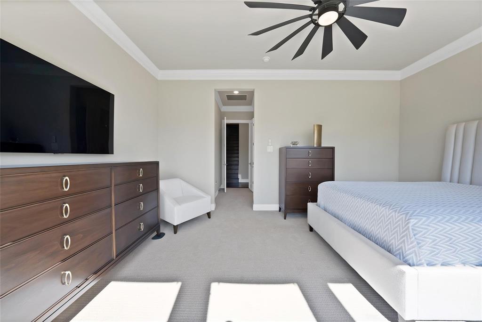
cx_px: 241
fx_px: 161
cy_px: 161
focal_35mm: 12
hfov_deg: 112.6
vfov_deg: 90.1
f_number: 9
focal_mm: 12
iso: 640
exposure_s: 1/25
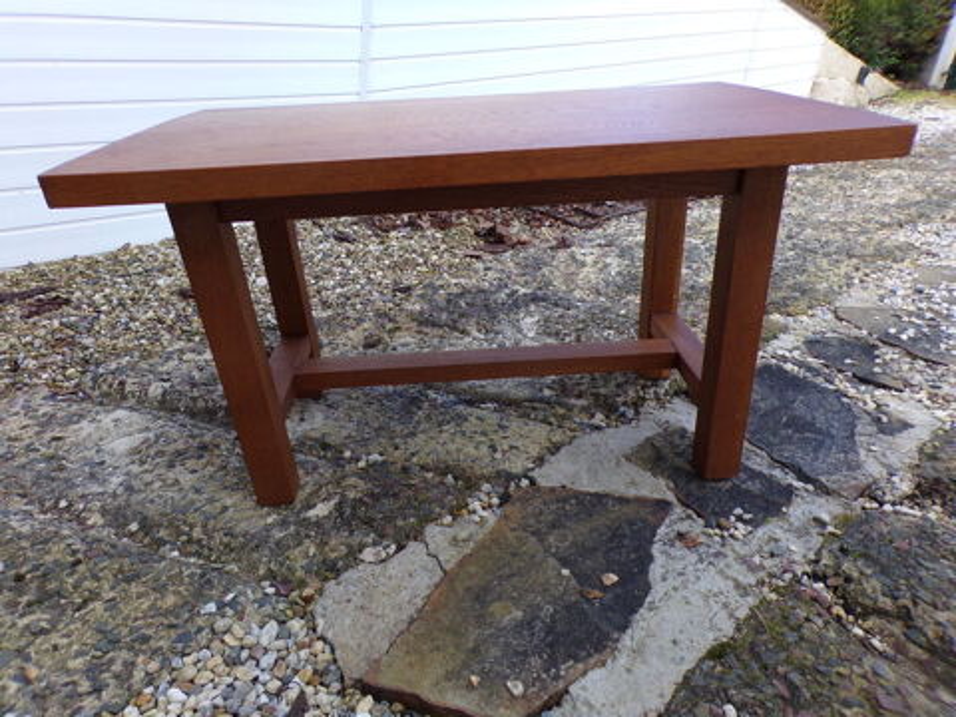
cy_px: 358
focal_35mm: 24
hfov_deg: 71.6
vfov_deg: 56.8
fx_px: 663
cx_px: 478
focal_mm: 4.3
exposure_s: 1/70
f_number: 4.3
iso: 80
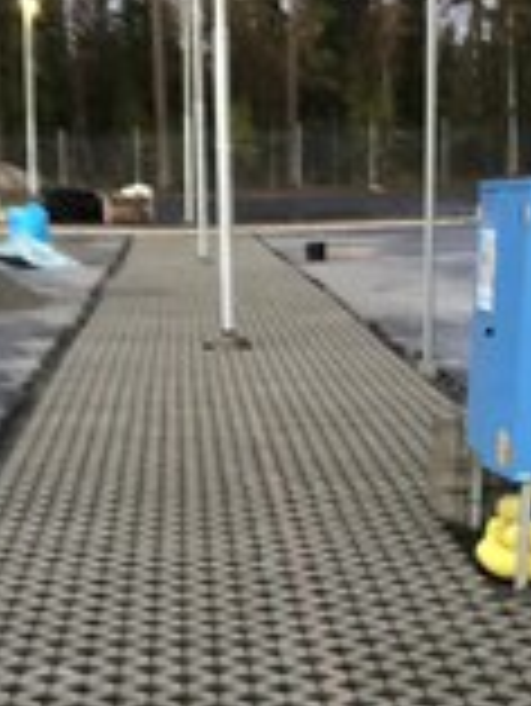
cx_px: 232
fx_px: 1818
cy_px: 594
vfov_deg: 21.6
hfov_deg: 16.6
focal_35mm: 89
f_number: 1.8
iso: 100
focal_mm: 3.99
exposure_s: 1/13
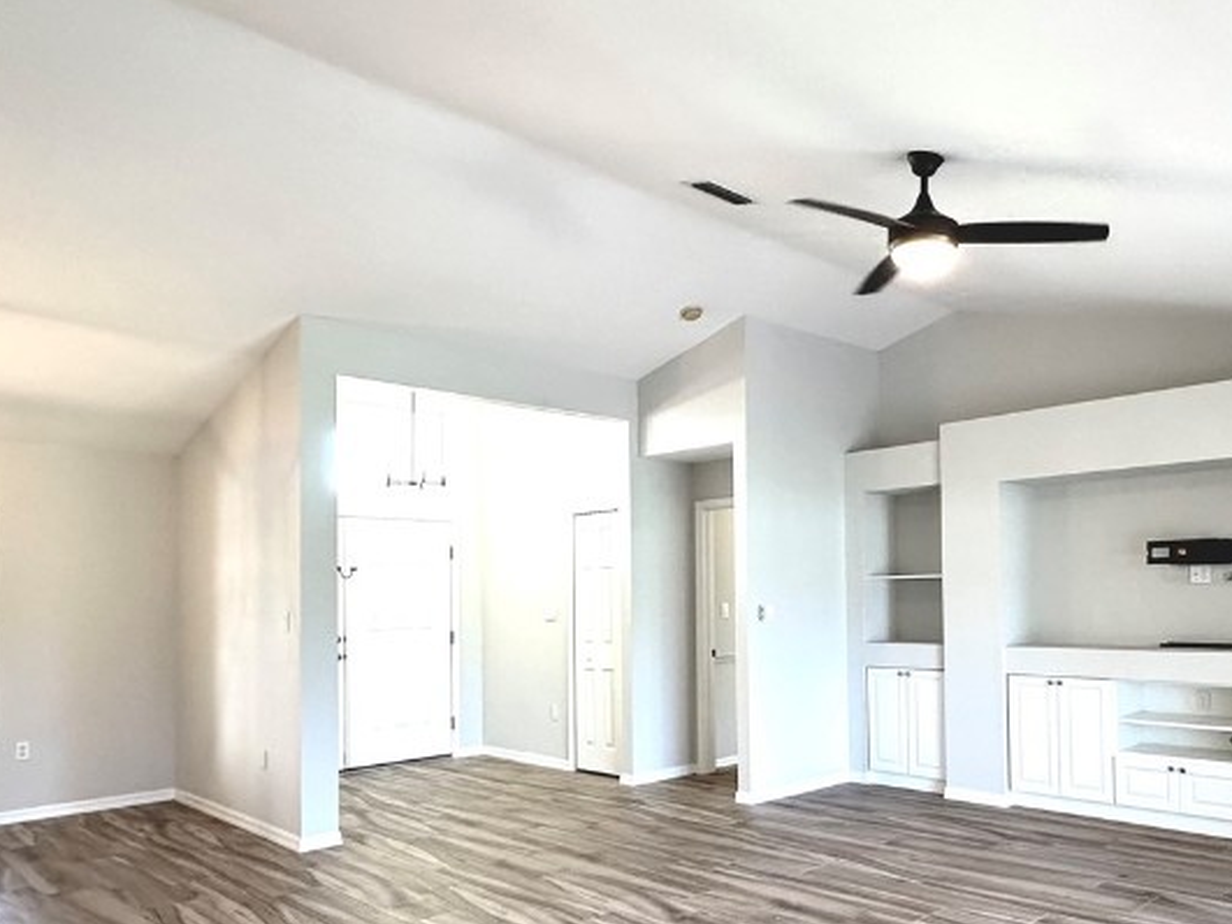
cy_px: 571
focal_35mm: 27
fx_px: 961
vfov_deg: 50.9
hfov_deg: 64.4
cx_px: 766
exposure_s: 1/120
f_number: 2.2
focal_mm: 2.22
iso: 200
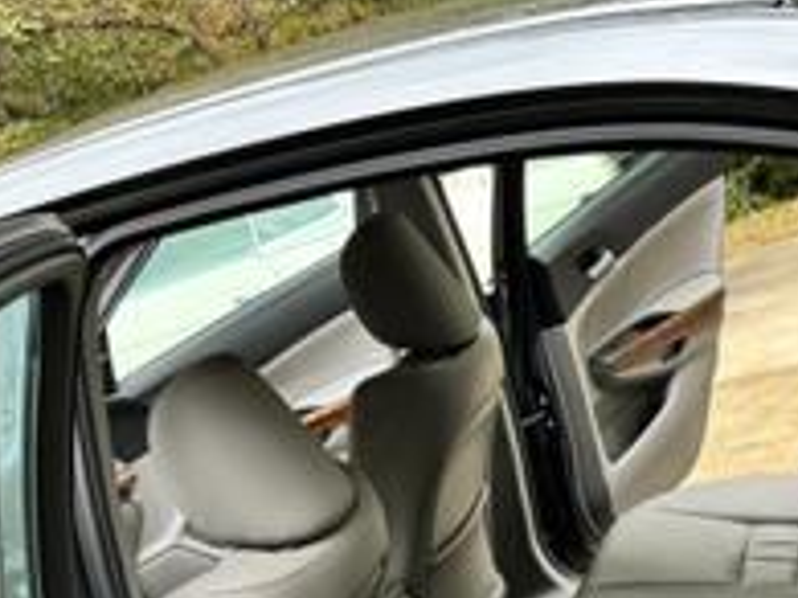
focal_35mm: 62
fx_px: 1428
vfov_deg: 21.5
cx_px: 618
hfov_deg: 30.6
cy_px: 758
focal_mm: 6.76
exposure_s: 1/120
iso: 160
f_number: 1.78
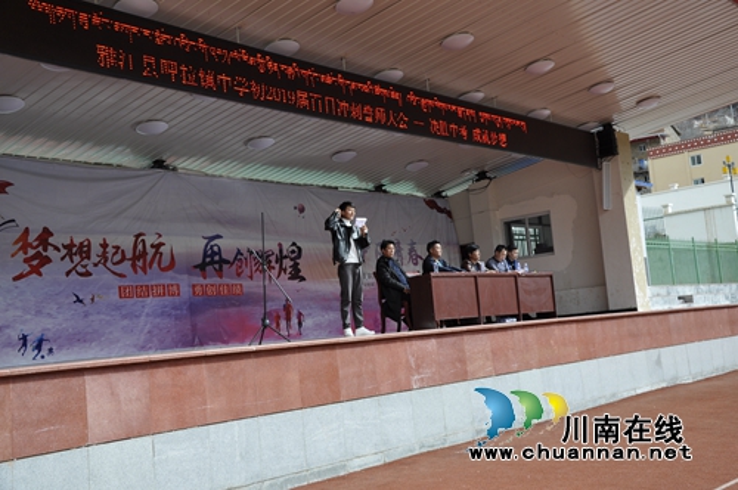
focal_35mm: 45
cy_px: 245
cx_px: 369
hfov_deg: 43.7
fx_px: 921
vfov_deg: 29.8
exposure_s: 1/180
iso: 200
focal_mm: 30
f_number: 6.7
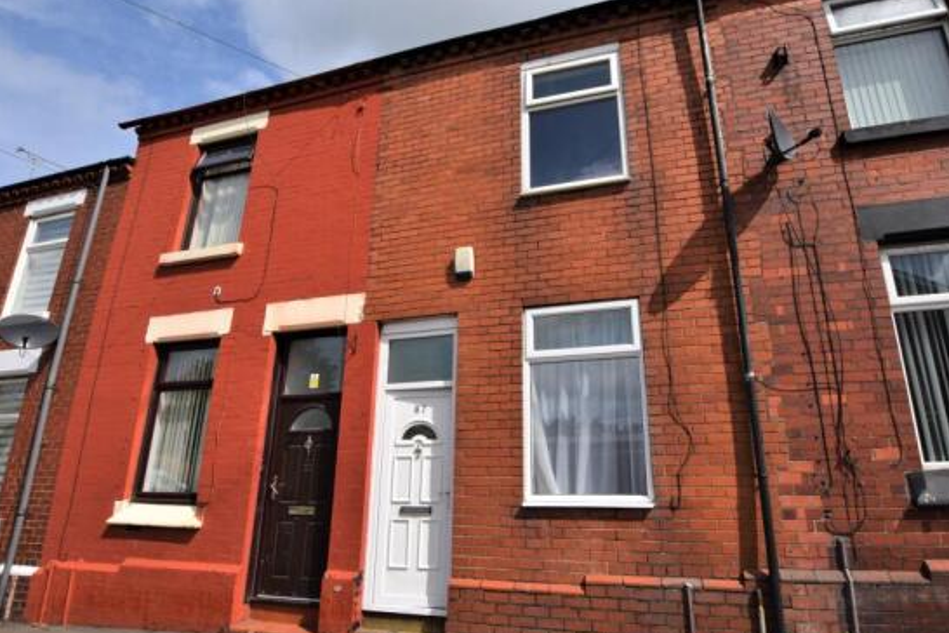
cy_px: 316
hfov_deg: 89.6
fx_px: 474
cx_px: 528
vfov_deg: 67.4
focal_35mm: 18
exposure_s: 1/200
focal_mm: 10
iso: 100
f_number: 13
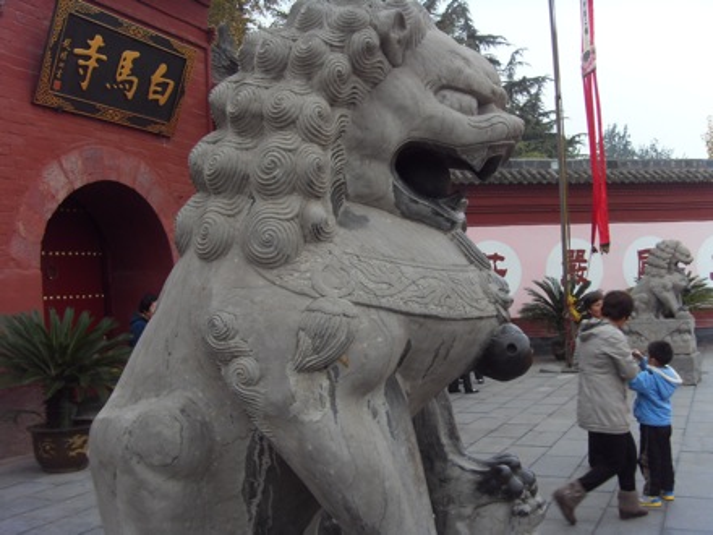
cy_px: 268
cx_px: 356
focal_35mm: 39
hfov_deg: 47.9
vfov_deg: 36.8
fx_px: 803
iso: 100
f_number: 3.5
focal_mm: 6.6
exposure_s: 1/90
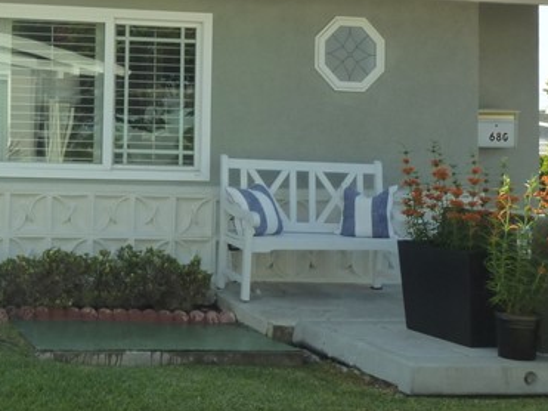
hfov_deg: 26.5
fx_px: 1092
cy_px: 84
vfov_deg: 21.1
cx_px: -10
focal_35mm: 69
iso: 125
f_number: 3.3
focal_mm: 4.5
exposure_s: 1/400
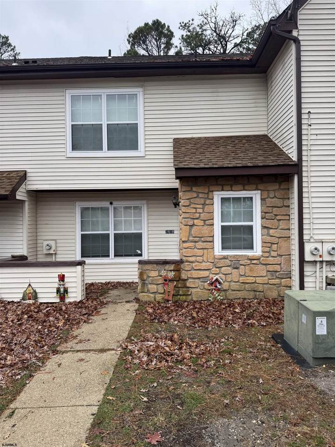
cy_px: 224
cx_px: 168
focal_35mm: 24
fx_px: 310
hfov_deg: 56.8
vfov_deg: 71.6
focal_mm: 6.76
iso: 80
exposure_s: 1/593
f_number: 1.78
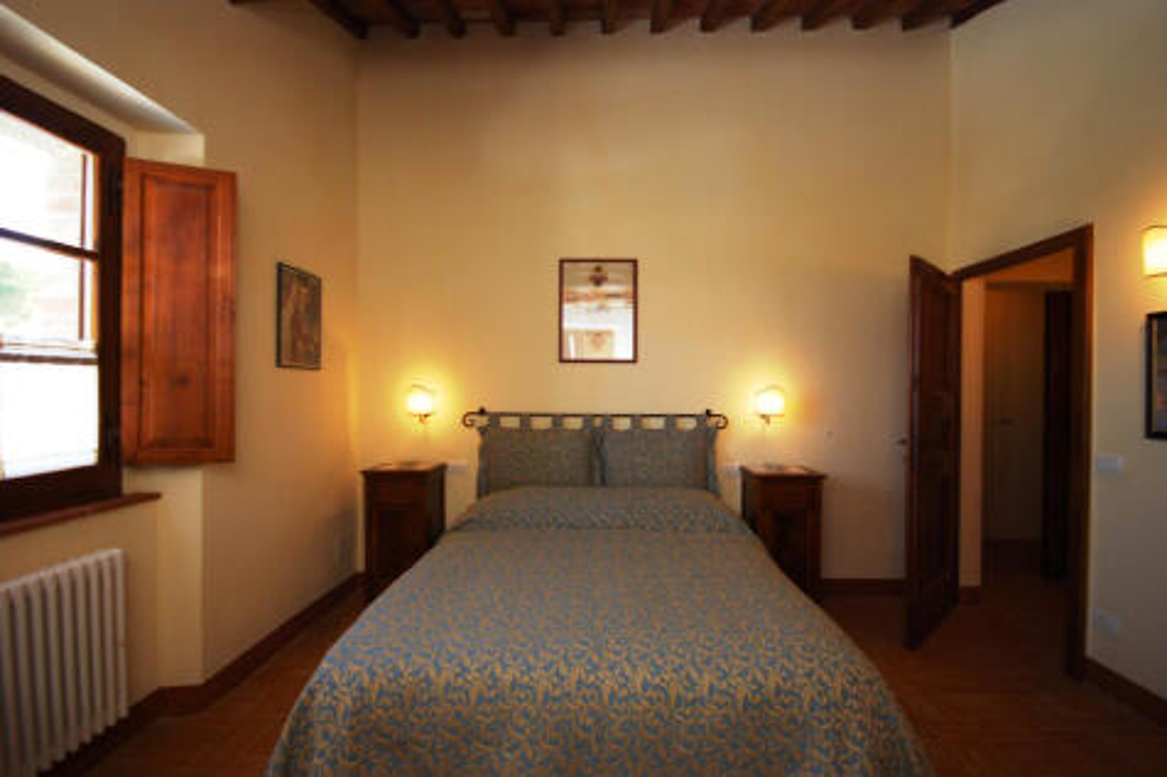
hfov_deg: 100.4
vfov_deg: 77.3
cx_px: 584
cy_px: 388
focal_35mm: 15
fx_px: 486
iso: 400
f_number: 5.6
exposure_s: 1/60
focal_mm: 10
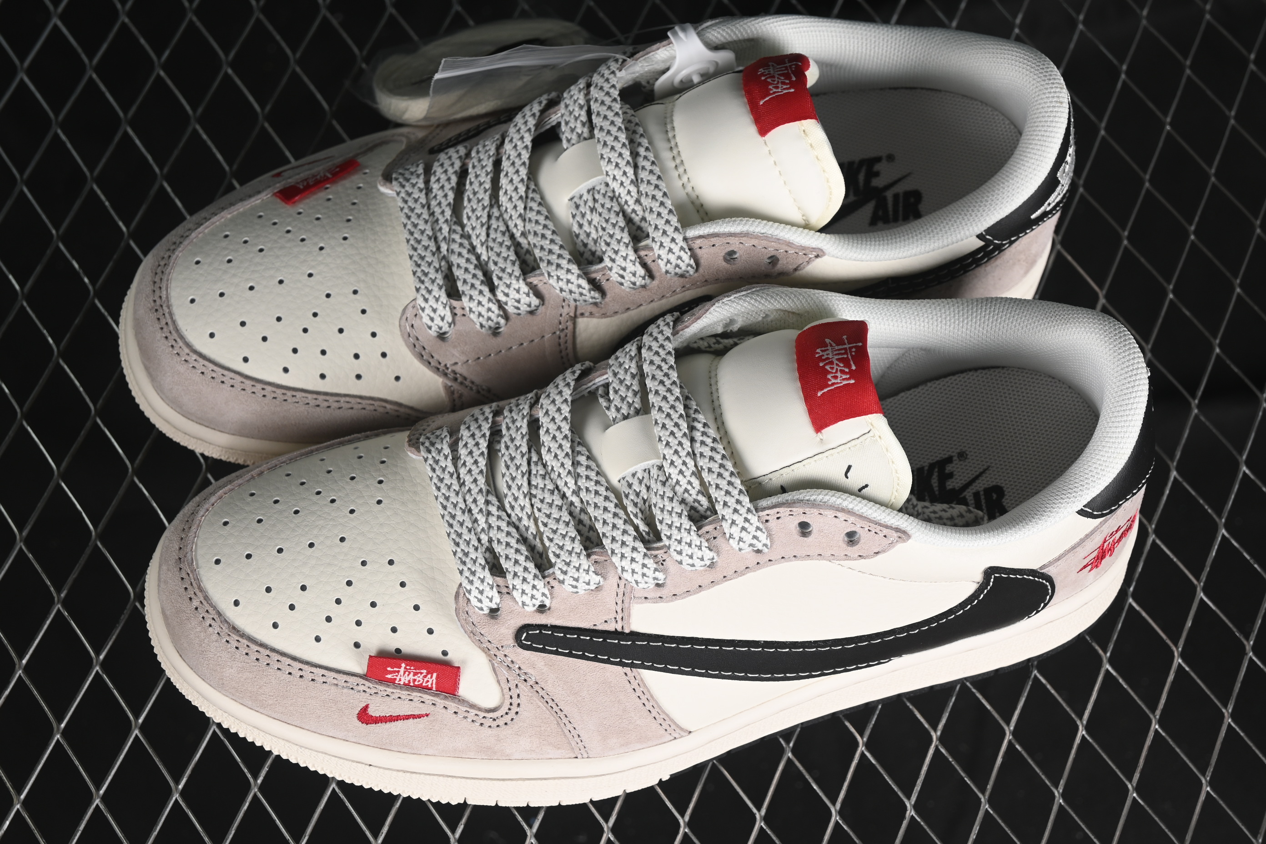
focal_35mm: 75
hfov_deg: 27.0
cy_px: 422
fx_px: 2637
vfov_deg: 18.2
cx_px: 633
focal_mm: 50
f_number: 7.1
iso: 160
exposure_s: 1/80
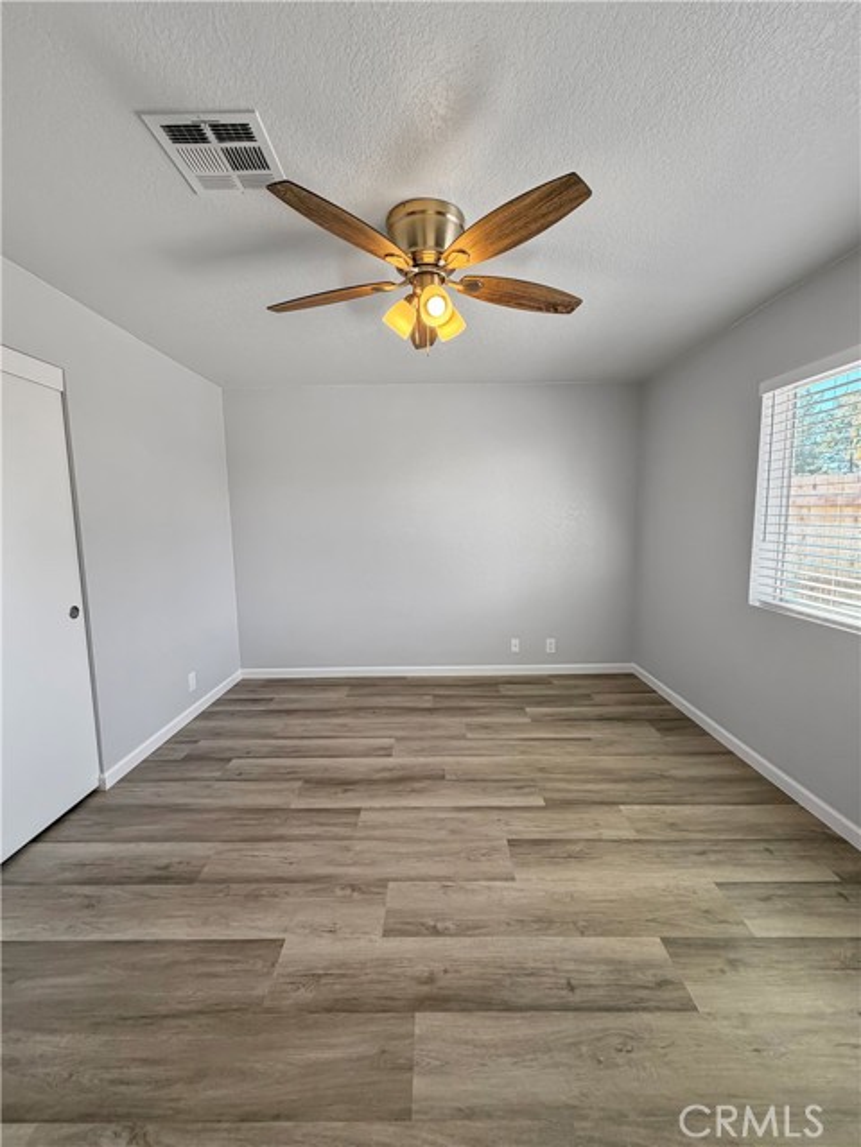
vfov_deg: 102.1
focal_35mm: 14
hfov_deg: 85.7
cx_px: 430
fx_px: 464
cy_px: 574
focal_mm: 2.22
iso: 125
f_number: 2.2
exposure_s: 1/120
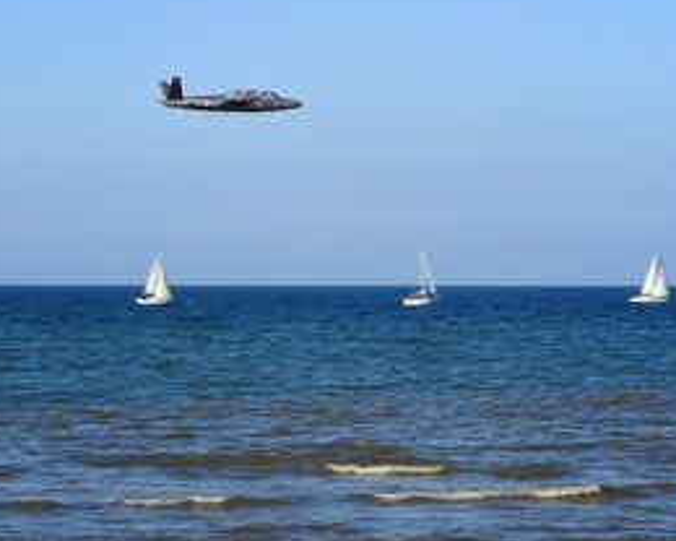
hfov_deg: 13.4
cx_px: 421
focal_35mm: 144
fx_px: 2881
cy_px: 346
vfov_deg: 10.7
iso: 200
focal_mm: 95
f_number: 13
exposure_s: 1/250
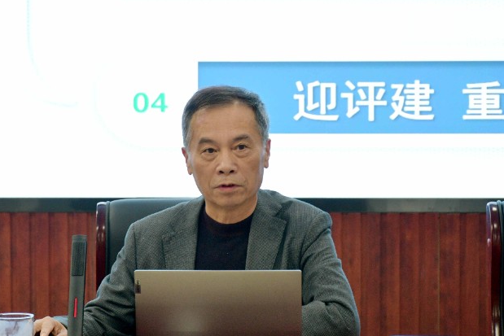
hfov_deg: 12.5
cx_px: 232
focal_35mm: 164
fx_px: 2296
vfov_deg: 8.4
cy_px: 175
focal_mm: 85
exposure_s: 1/50
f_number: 6.3
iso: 900
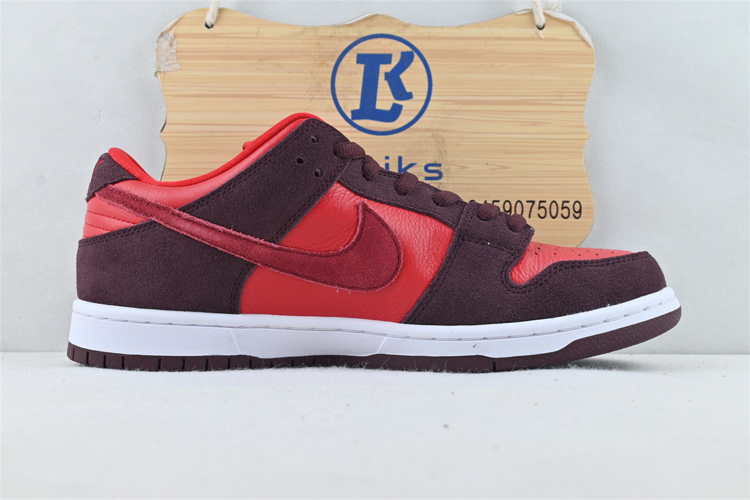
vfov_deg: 30.8
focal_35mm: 44
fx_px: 906
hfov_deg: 45.0
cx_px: 375
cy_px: 250
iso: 100
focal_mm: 29
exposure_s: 1/25
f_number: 7.1
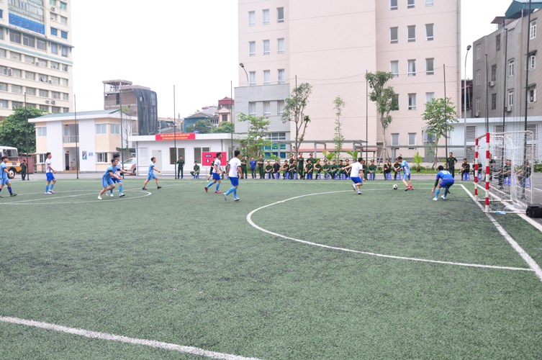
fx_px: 406
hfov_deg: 67.4
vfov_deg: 47.8
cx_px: 271
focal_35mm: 27
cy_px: 180
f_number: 5.6
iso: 400
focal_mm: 18
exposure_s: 1/160
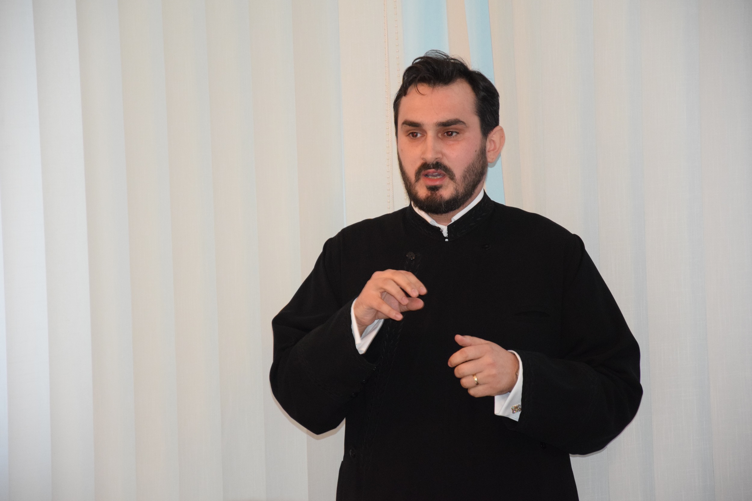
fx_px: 3289
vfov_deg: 8.7
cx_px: 376
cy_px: 250
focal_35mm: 158
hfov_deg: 13.0
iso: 3200
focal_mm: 105
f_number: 5.6
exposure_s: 1/60
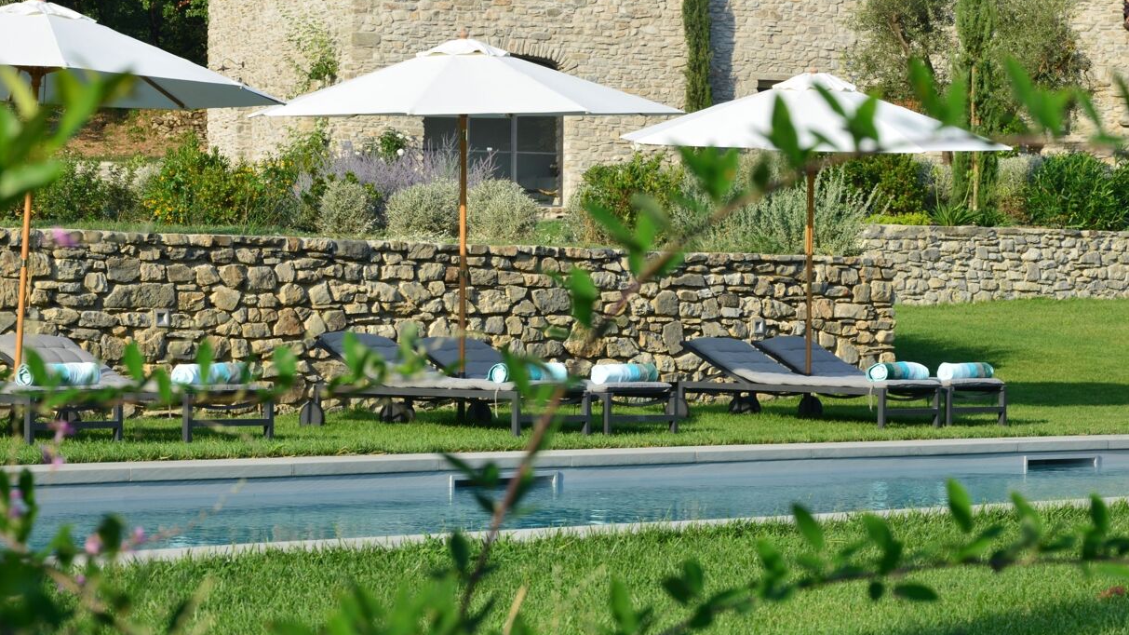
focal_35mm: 110
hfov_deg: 19.5
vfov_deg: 11.0
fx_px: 3293
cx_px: 564
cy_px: 347
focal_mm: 70
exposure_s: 1/125
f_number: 11
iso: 140
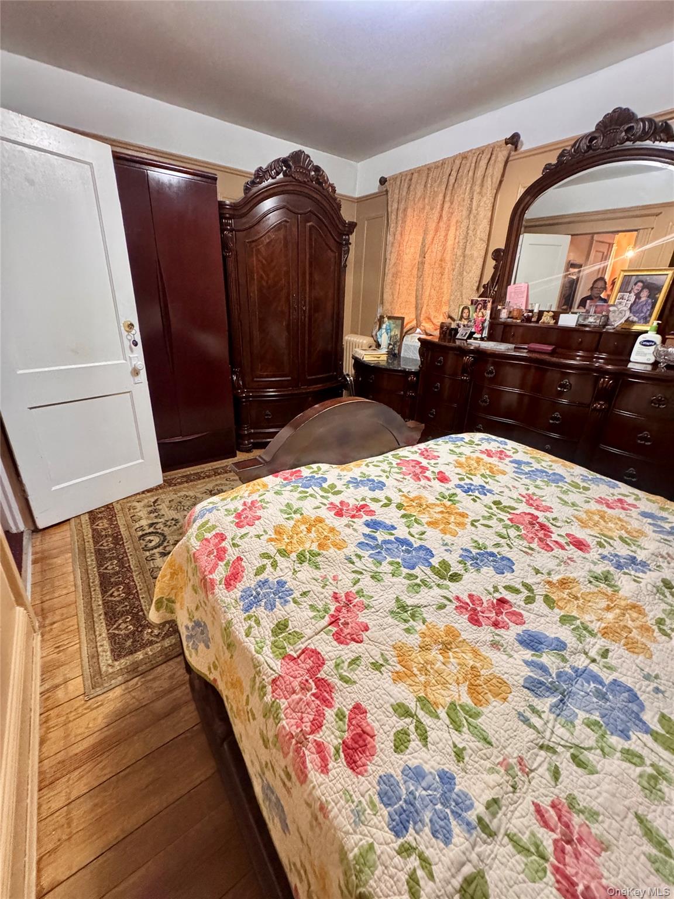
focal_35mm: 14
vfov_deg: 102.1
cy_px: 450
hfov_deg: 85.7
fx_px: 363
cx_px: 337
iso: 1000
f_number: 2.2
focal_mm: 2.22
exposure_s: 1/60
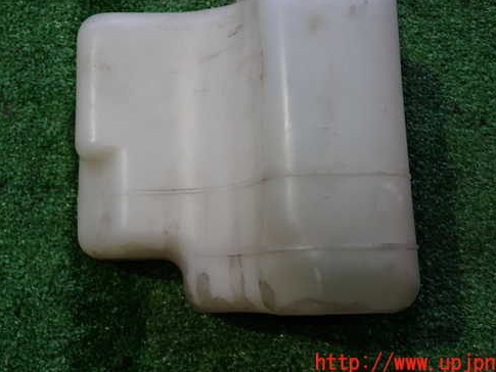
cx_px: 239
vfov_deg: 30.8
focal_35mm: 47
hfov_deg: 40.4
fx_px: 674
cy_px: 146
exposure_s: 1/60
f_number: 2.7
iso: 200
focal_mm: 6.83
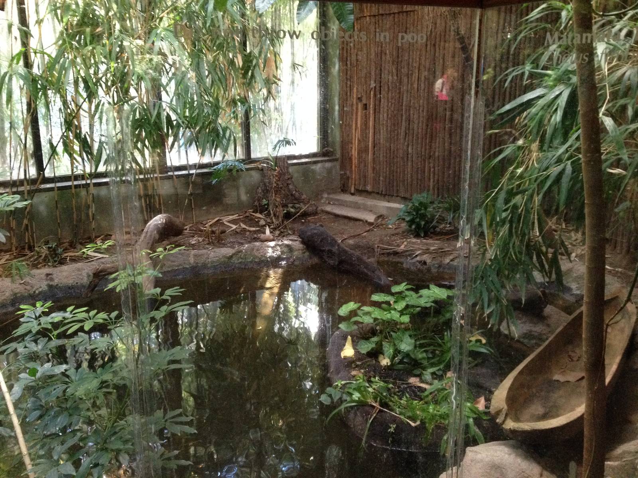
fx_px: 645
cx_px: 319
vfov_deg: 40.7
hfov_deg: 52.6
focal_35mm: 35
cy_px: 239
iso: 400
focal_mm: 4.28
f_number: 2.4
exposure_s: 1/17
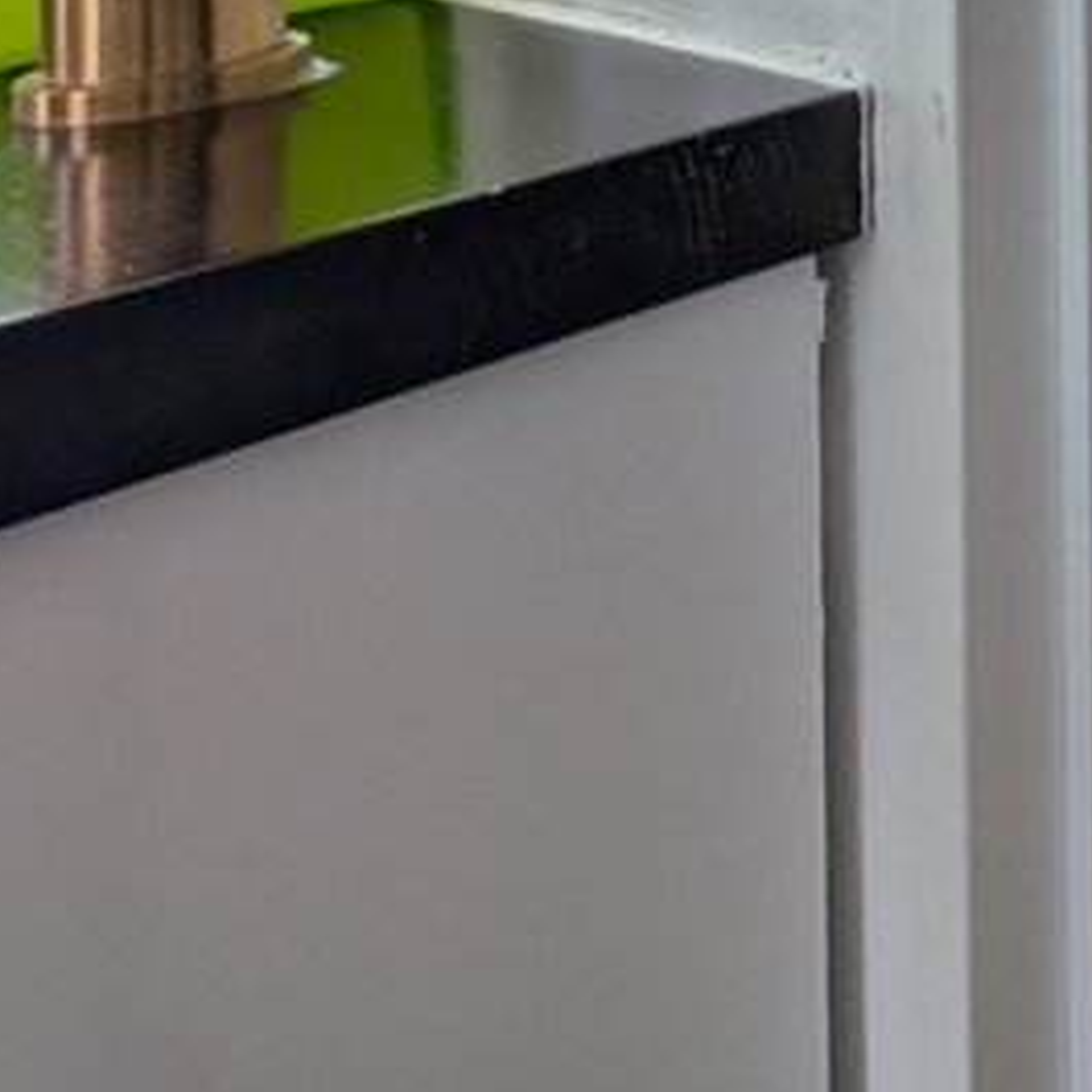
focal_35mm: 48
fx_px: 1713
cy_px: -534
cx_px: 2110
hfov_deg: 20.2
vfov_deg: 26.2
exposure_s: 1/143
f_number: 1.7
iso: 64
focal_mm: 2.02
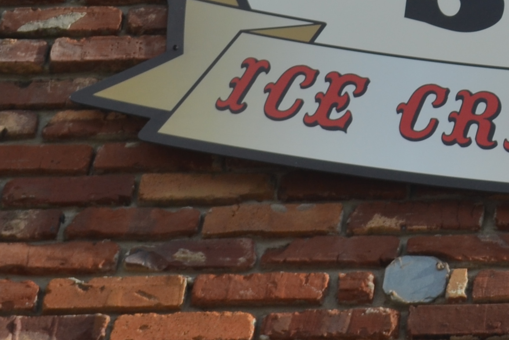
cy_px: -240
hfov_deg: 9.2
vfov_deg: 6.3
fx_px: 3040
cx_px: 857
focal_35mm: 215
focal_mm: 36
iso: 100
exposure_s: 1/250
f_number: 8
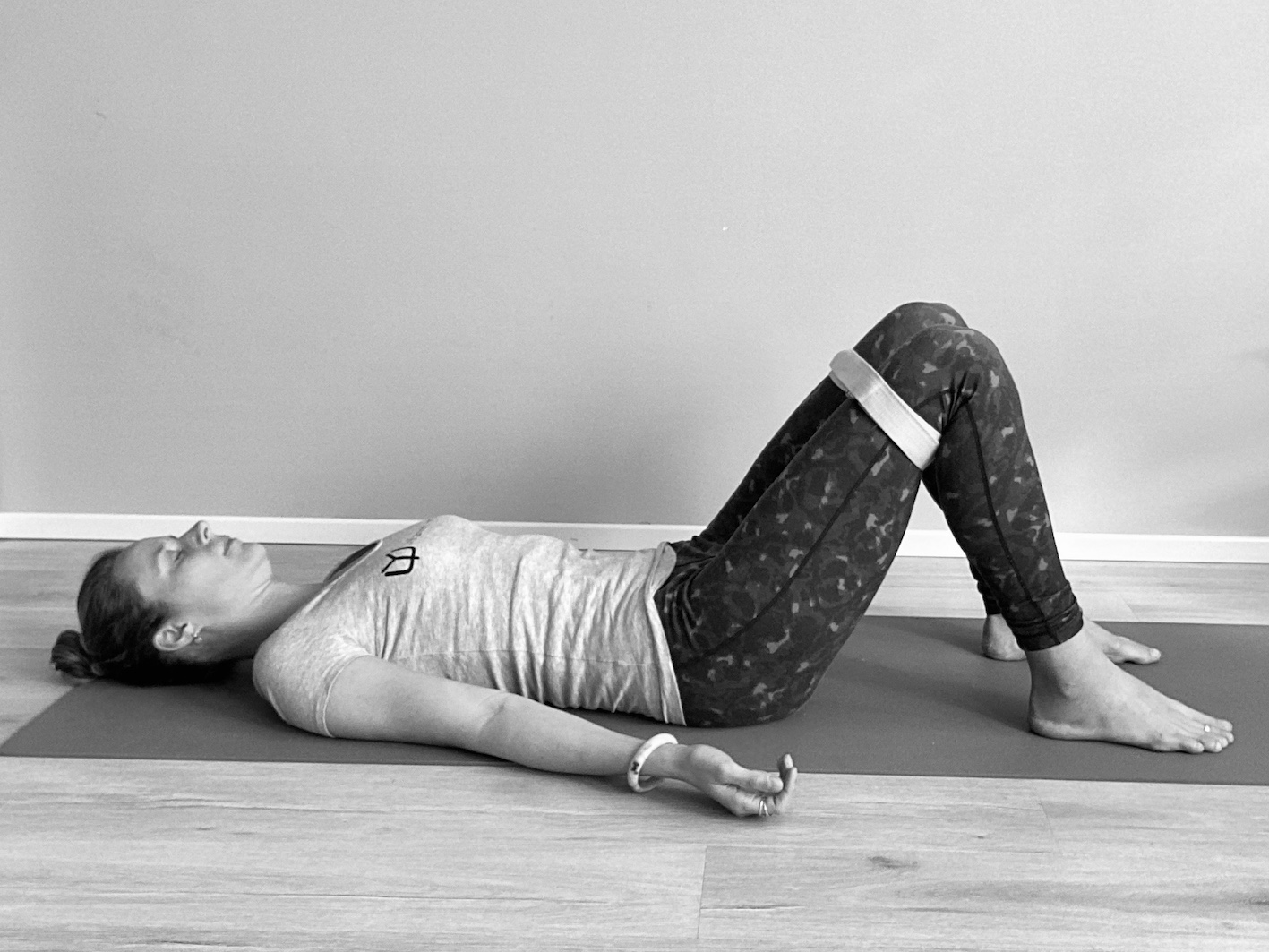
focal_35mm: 23
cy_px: 476
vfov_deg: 58.9
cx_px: 634
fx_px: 843
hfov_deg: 73.9
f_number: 2.2
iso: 80
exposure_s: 1/122
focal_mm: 2.71
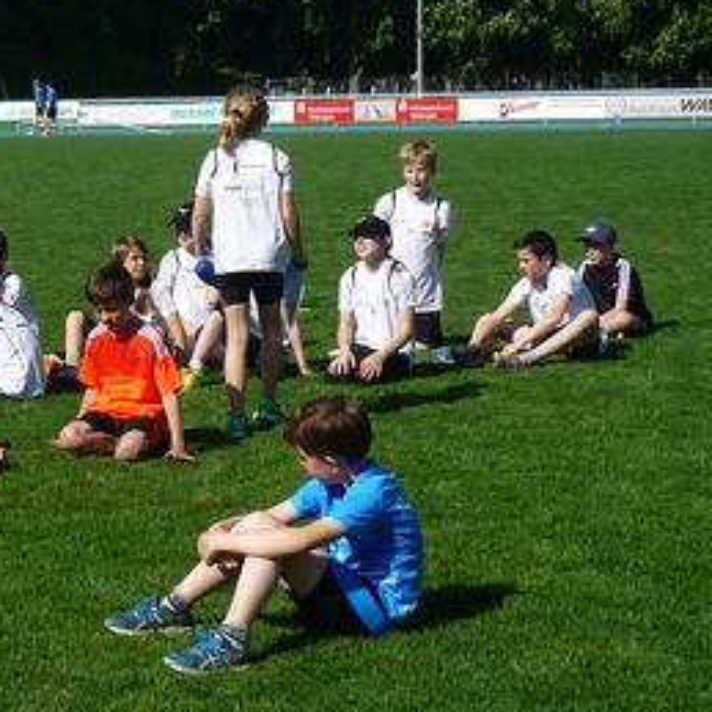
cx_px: 8
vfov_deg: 18.0
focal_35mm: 96
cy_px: 225
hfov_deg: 17.7
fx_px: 2234
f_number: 9
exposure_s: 1/200
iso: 100
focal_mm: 7.2
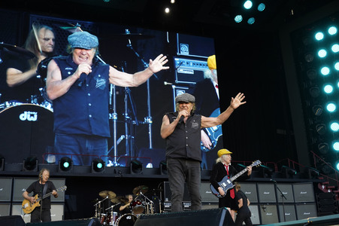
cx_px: 170
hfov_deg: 46.4
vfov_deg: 31.8
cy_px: 113
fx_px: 395
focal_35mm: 42
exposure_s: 1/400
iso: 1600
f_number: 5
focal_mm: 42
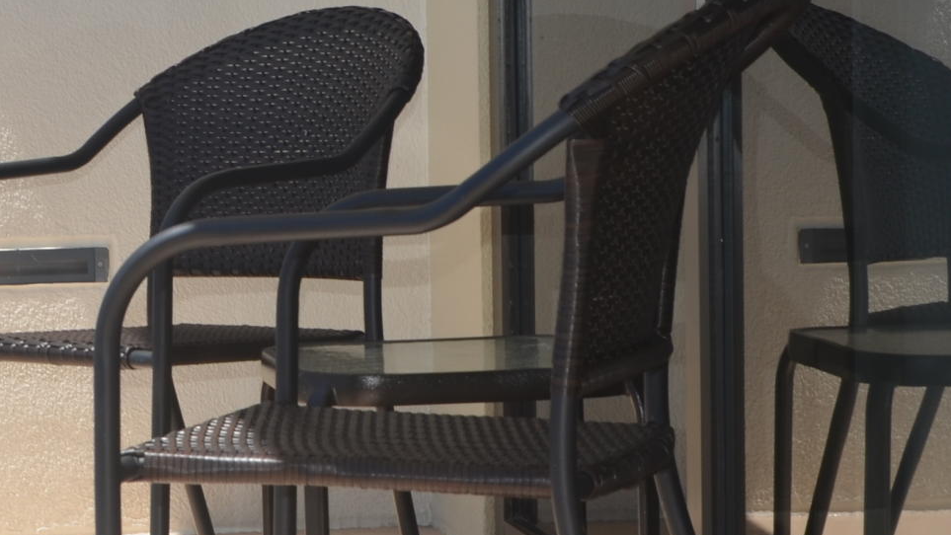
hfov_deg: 16.8
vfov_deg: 9.6
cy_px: 251
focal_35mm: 127
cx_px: 231
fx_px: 3203
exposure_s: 1/250
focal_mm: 26
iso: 100
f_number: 8
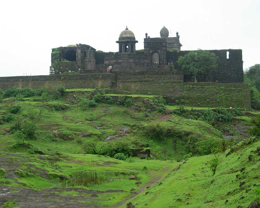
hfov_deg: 25.1
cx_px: 120
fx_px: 585
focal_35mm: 76
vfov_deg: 20.2
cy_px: 103
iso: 64
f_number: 3.7
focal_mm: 14.9
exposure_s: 1/373
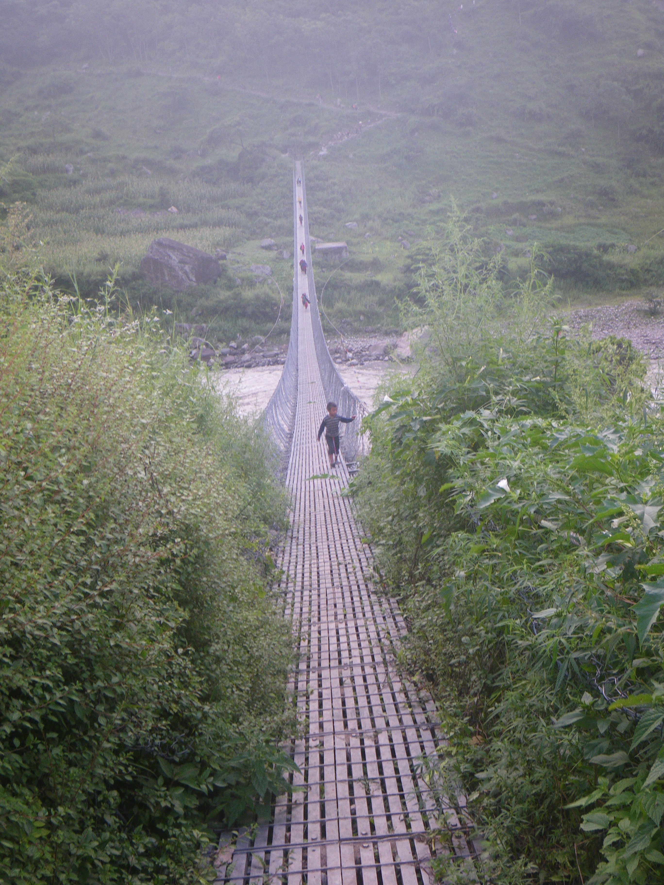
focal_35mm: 42
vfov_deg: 44.8
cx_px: 332
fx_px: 1074
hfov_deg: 34.3
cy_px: 442
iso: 100
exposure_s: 1/60
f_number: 4.2
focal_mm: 7.5
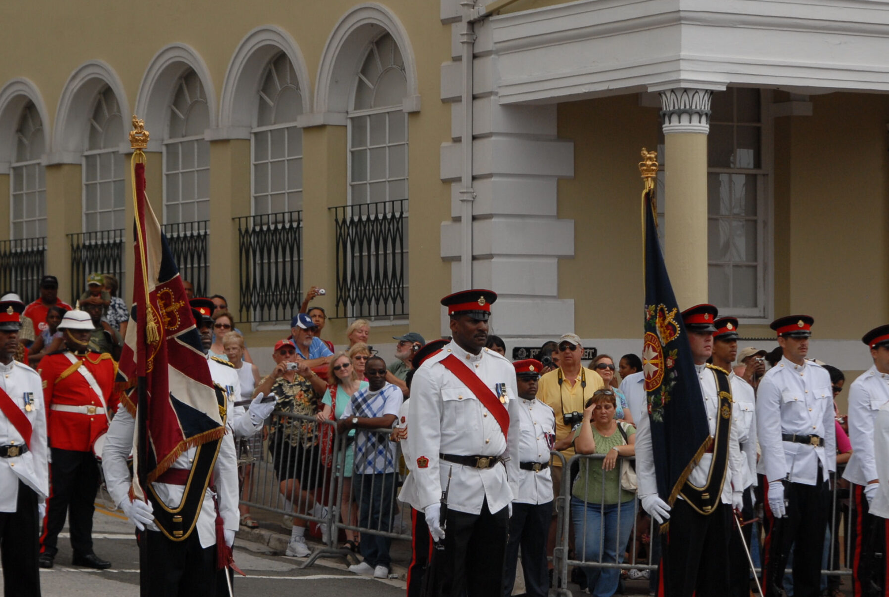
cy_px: 403
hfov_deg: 16.0
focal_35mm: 128
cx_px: 439
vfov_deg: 10.8
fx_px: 3167
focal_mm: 60
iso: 250
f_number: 5.6
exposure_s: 1/640
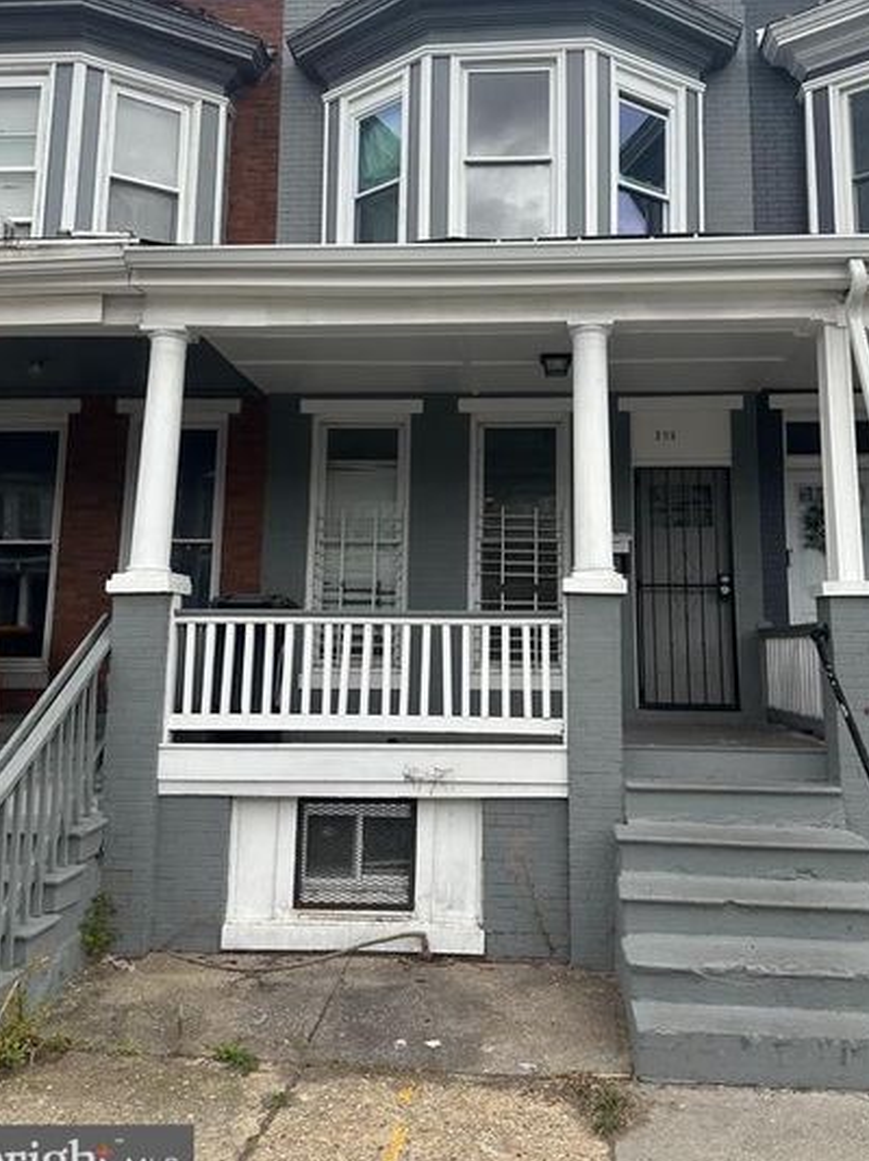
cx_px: 502
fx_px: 1005
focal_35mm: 30
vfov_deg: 59.6
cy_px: 477
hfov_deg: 46.6
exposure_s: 1/910
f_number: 1.78
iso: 80
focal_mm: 6.86
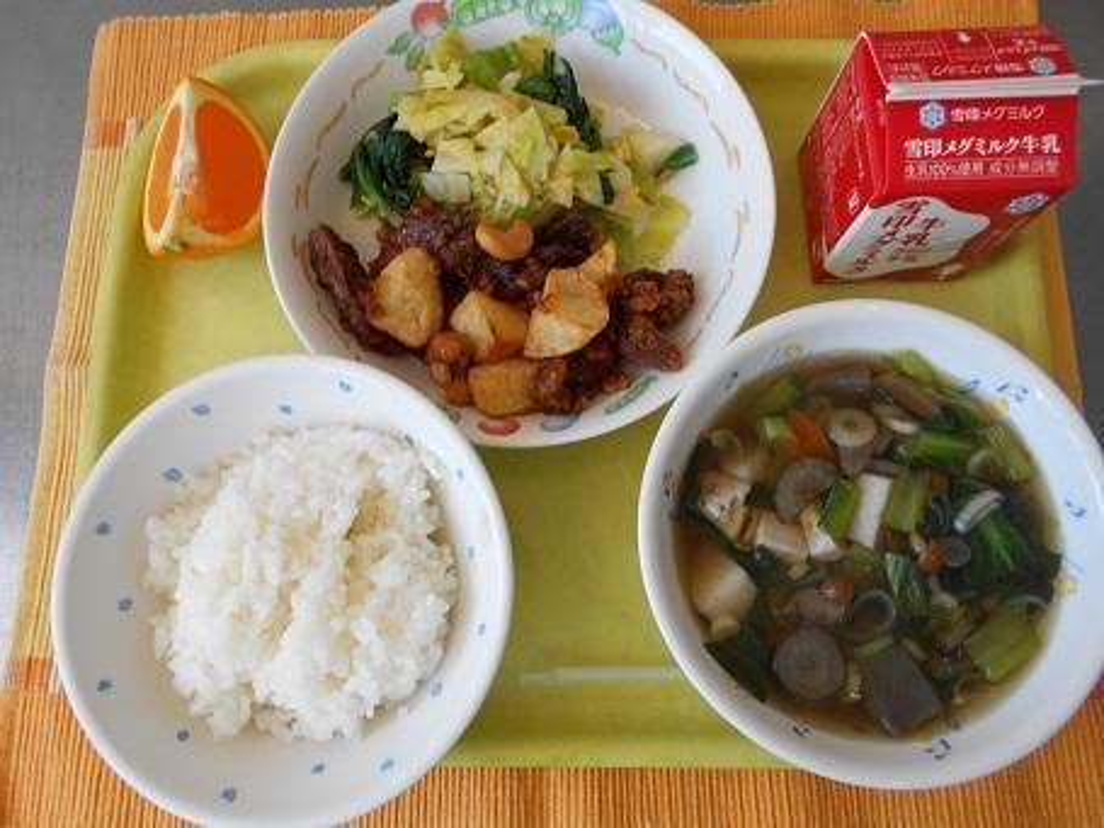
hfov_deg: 67.3
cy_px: 414
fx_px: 829
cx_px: 552
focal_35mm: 26
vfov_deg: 53.0
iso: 100
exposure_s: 1/30
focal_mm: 4.6
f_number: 3.2
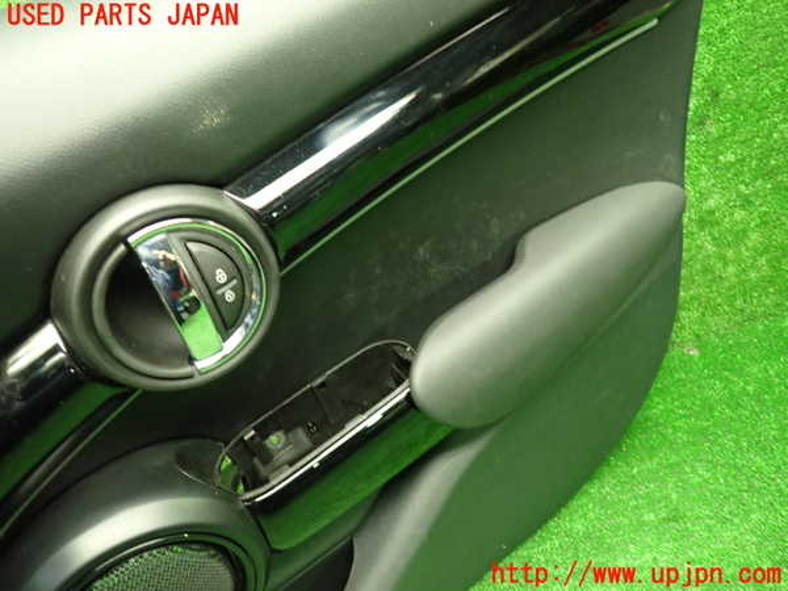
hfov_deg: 69.4
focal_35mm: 25
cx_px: 394
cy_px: 296
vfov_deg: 54.9
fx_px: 569
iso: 500
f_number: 2
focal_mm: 4.5
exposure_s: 1/30
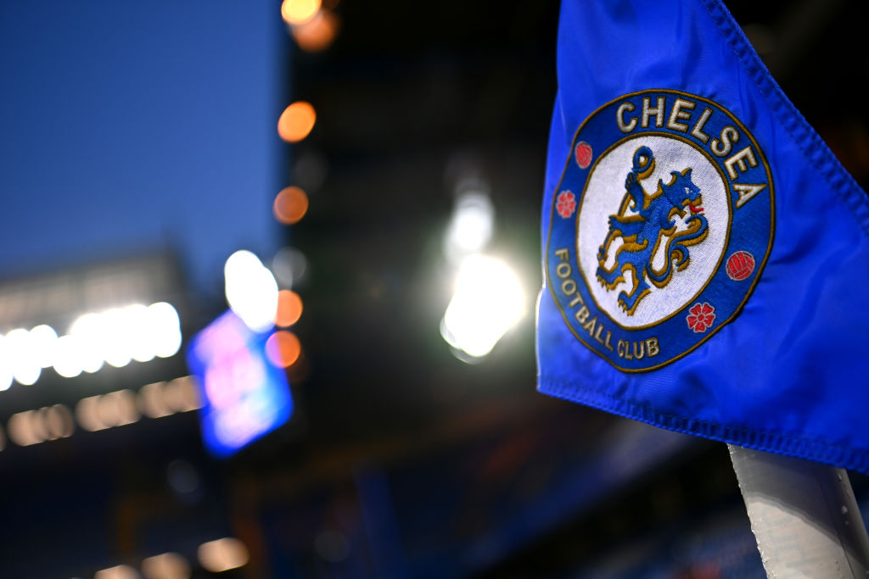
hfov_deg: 38.2
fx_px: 1255
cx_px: 434
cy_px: 290
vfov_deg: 26.0
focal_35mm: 52
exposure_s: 1/400
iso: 400
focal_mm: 52
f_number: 2.8
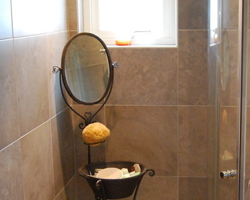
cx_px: 157
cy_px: 142
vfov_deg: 21.7
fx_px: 518
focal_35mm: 70
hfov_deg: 27.0
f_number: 3.5
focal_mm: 18
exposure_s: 1/30
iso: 1250
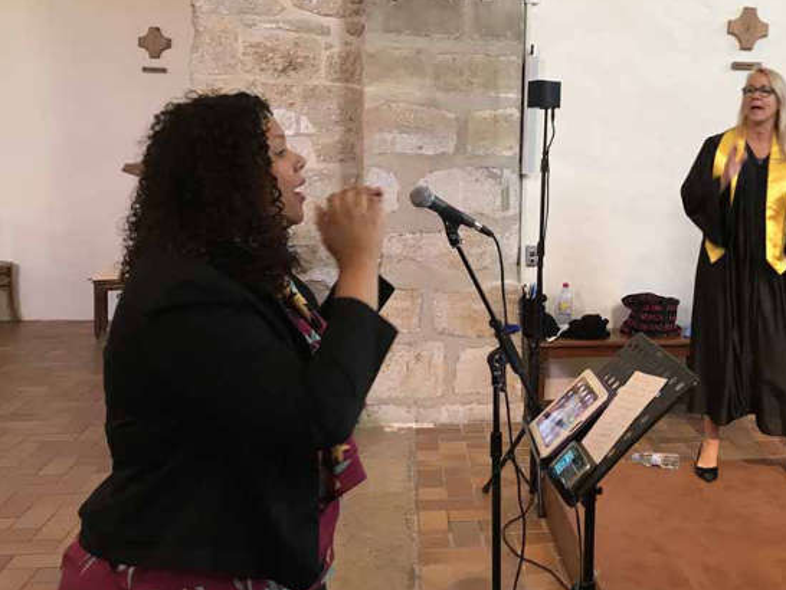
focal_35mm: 41
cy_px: 173
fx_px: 931
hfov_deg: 44.5
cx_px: 574
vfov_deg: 34.7
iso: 50
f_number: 1.8
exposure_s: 1/17
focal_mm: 4
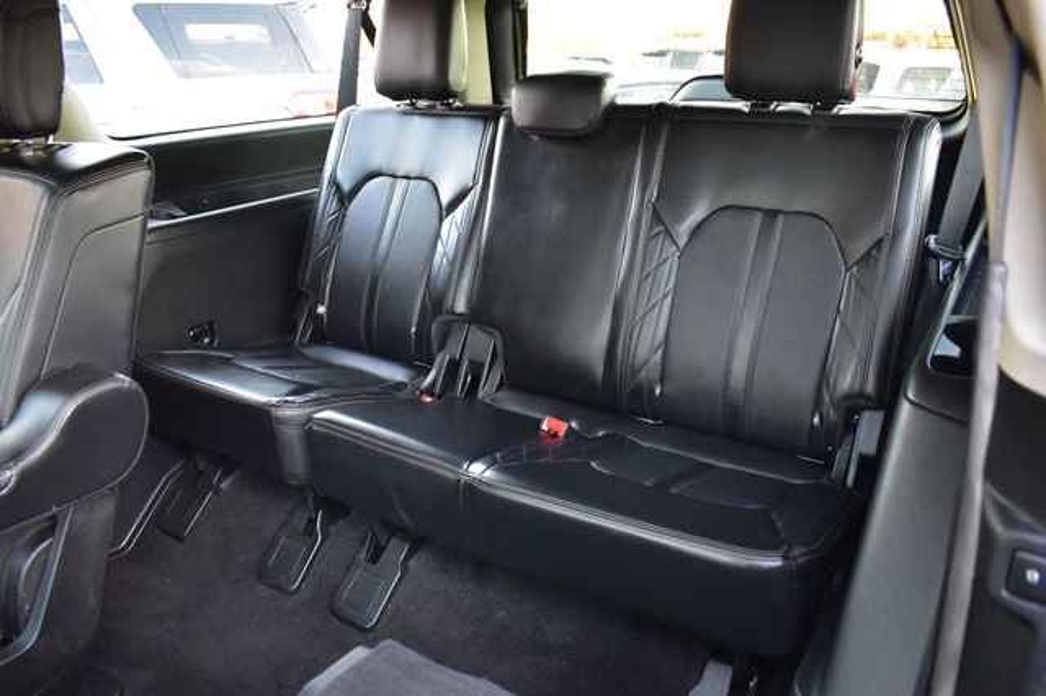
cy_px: 348
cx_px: 523
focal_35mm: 27
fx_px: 784
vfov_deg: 47.9
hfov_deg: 67.4
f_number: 4
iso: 1600
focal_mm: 18
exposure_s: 1/15
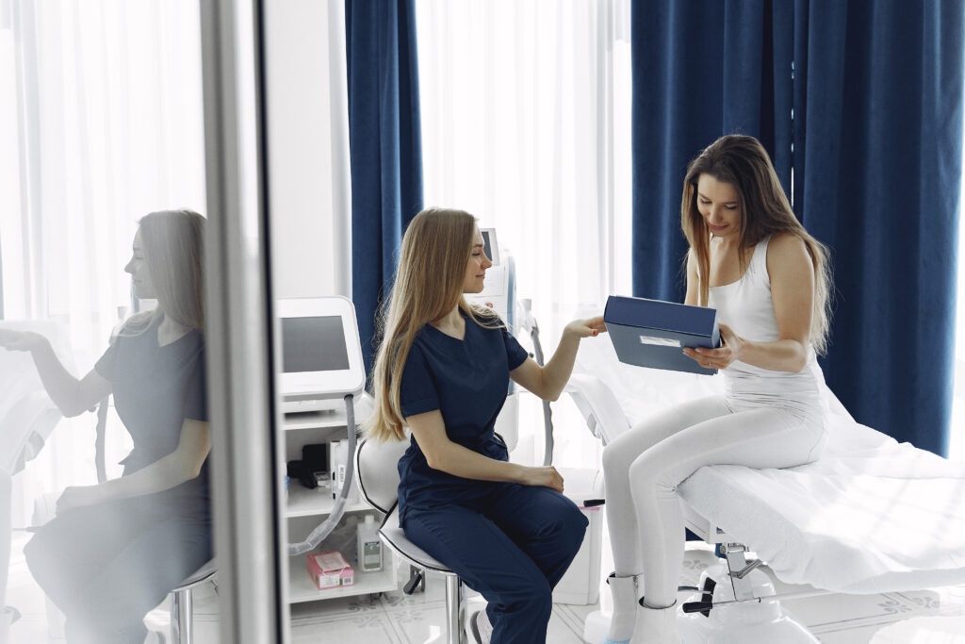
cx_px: 482
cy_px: 322
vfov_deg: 37.9
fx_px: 938
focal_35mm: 35
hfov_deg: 54.4
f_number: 2.8
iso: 640
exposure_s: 1/800
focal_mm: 35
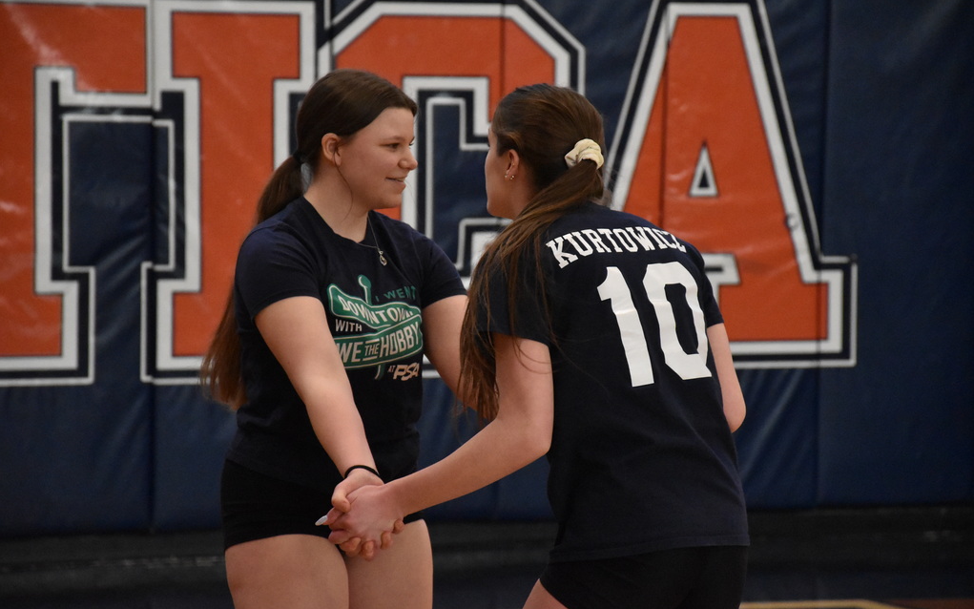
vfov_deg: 7.0
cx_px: 487
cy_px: 302
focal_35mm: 187
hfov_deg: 11.2
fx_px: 4964
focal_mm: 122
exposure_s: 1/640
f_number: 5.6
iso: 6400
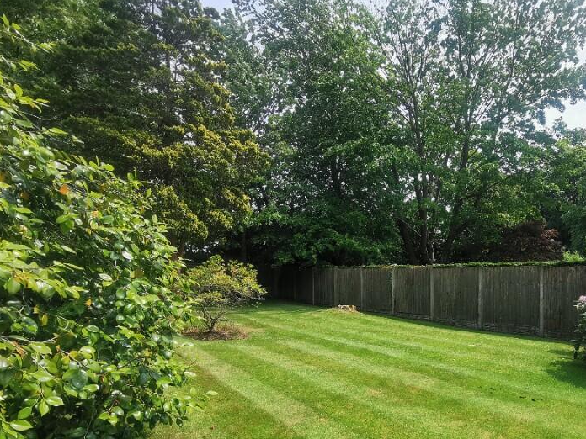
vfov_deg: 53.8
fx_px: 423
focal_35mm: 25
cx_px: 386
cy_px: 292
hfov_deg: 67.6
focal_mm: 2.26
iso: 50
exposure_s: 1/894
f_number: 2.2
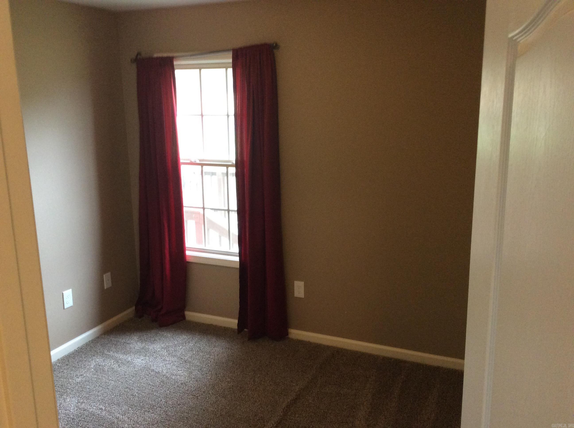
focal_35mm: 32
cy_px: 214
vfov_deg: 44.1
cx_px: 287
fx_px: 530
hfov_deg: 56.9
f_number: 2.4
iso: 160
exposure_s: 1/24
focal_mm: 3.3
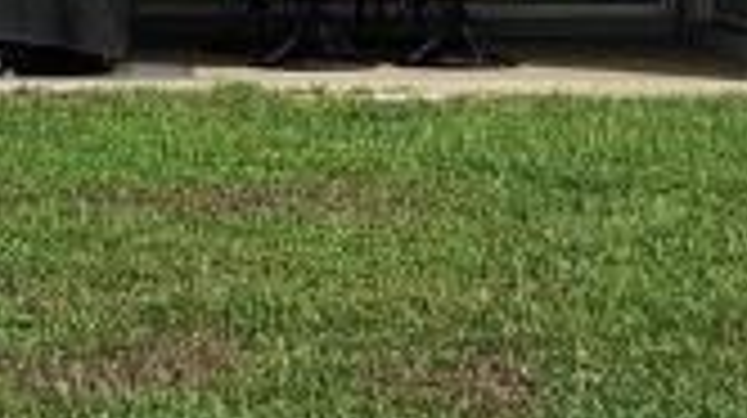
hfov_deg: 13.9
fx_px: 3067
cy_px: -351
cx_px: 284
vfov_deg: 7.6
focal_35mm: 155
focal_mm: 5.4
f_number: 1.8
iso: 20
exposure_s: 1/1957
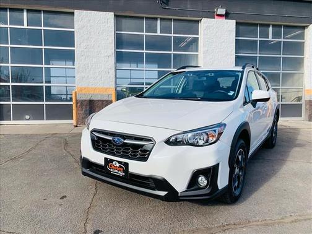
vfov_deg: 53.1
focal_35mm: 26
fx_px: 234
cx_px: 156
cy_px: 117
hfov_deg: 67.3
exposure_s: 1/1916
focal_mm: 4.25
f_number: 1.8
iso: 25
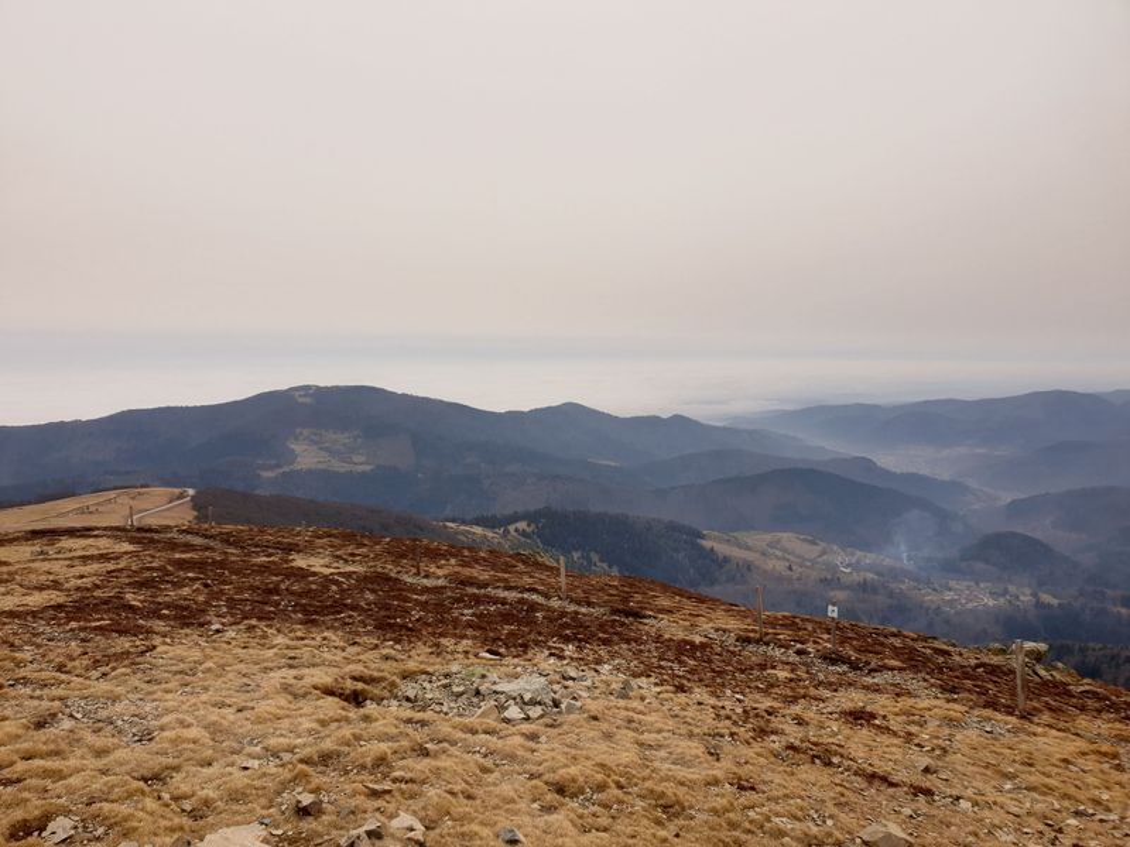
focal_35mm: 26
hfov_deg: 67.3
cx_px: 565
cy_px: 424
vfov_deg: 53.1
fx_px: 849
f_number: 2.4
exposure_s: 1/1634
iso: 50
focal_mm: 4.3
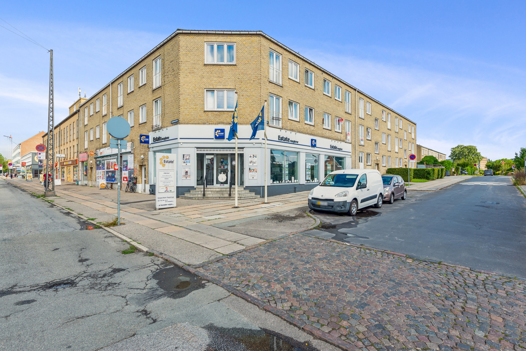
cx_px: 263
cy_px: 176
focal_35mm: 18
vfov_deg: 67.4
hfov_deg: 90.0
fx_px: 263
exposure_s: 1/200
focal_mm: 18
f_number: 9
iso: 200
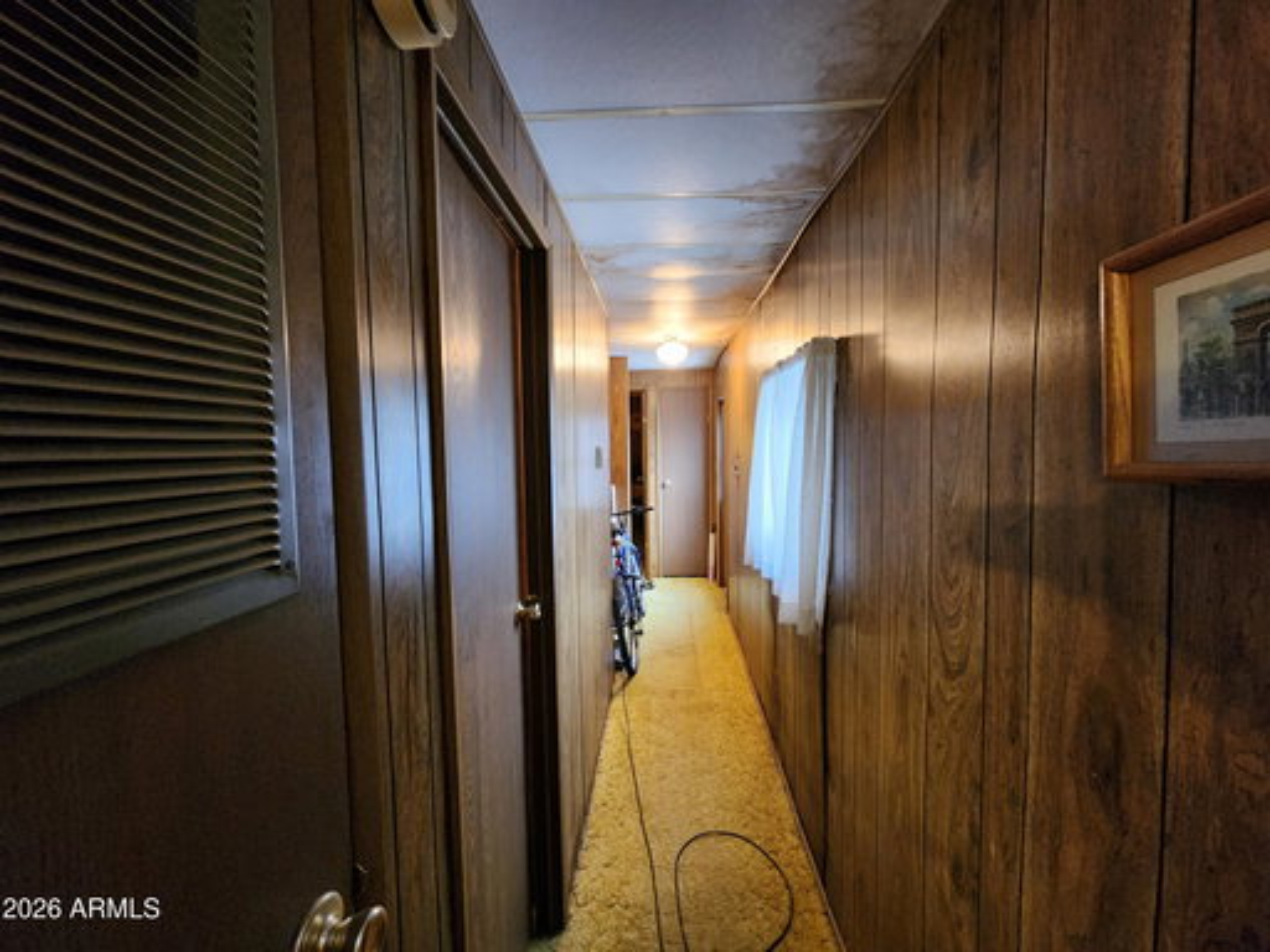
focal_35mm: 13
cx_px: 635
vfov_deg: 89.9
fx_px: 477
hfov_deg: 106.2
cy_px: 476
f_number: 2.2
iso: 640
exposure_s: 1/30
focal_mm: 2.2
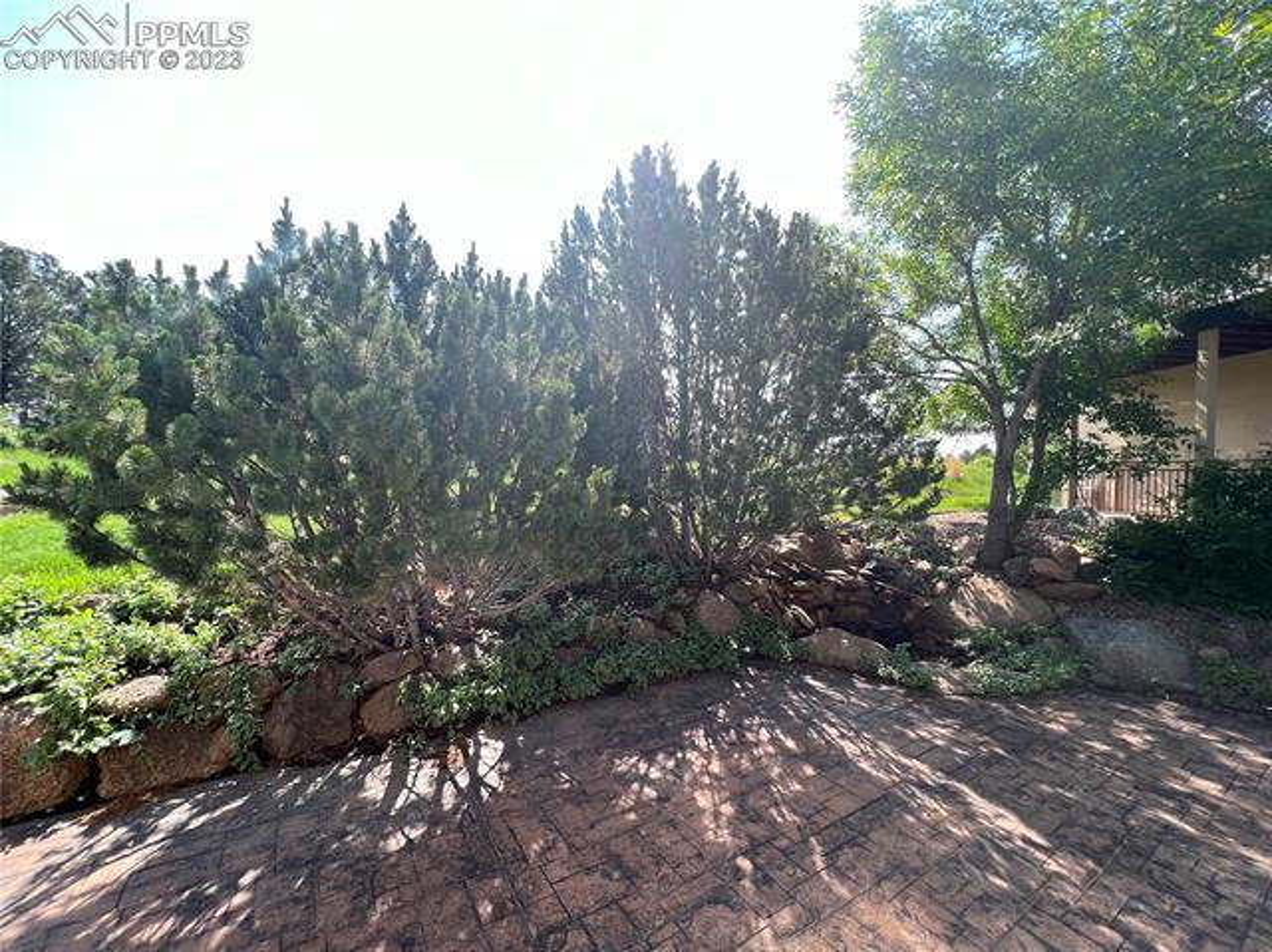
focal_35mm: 13
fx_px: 477
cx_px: 636
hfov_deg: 106.2
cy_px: 476
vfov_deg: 89.8
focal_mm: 1.57
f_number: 1.8
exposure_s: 1/304
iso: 32
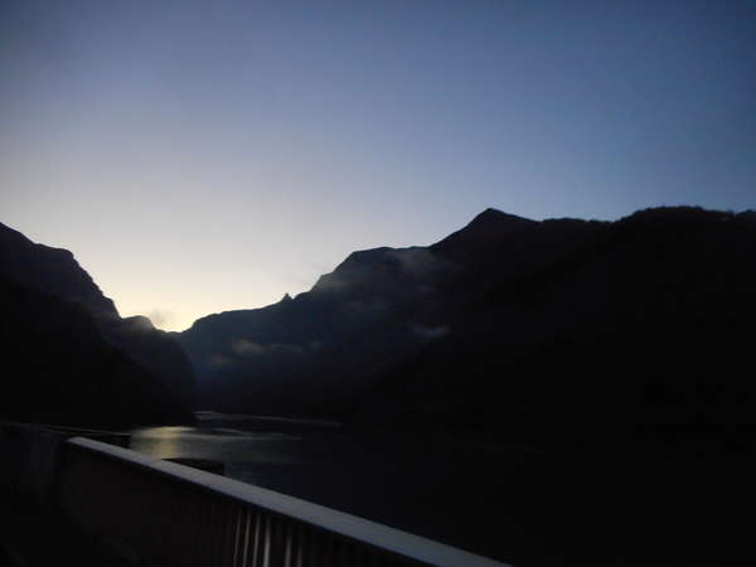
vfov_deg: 54.9
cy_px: 284
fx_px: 546
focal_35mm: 25
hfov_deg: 69.4
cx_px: 378
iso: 360
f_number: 3.7
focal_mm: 4.5
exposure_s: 1/30
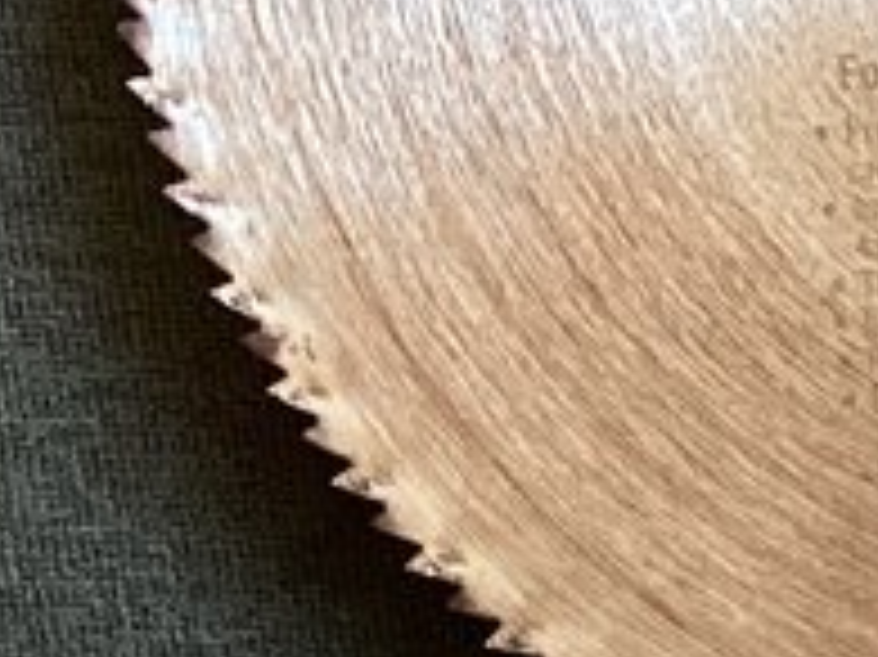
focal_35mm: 241
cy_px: 1069
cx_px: 2258
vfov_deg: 6.1
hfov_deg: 7.6
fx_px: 6109
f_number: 2.4
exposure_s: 1/100
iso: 100
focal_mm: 3.3
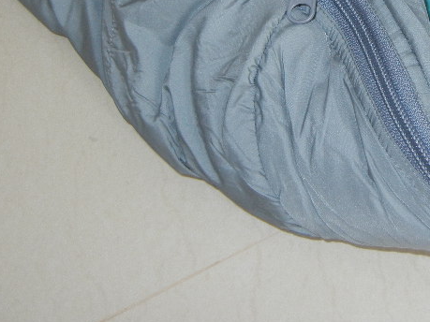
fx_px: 832
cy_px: -18
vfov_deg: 21.0
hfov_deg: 28.1
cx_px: 370
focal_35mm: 67
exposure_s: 1/30
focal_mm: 5.4
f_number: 3.5
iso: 200
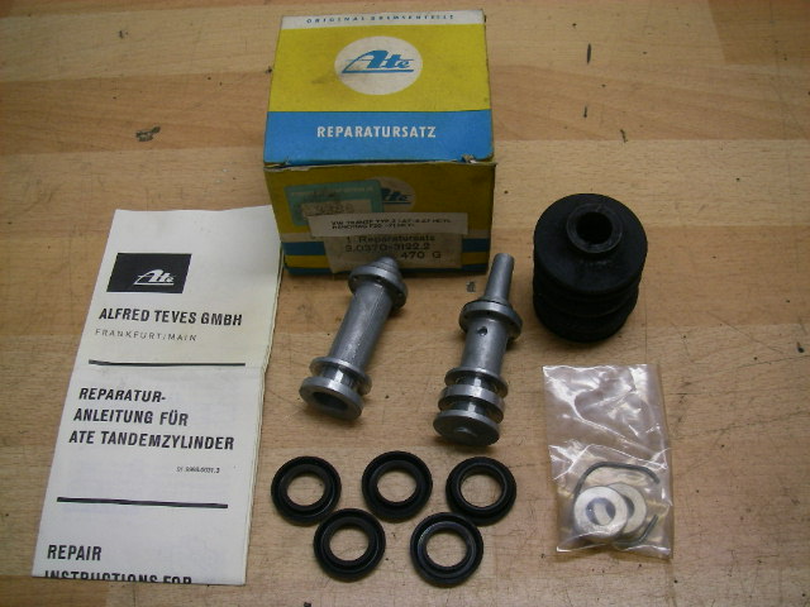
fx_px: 889
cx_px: 405
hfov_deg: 49.0
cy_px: 304
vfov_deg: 37.7
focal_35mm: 38
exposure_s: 1/50
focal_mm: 6.3
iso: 80
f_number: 3.3
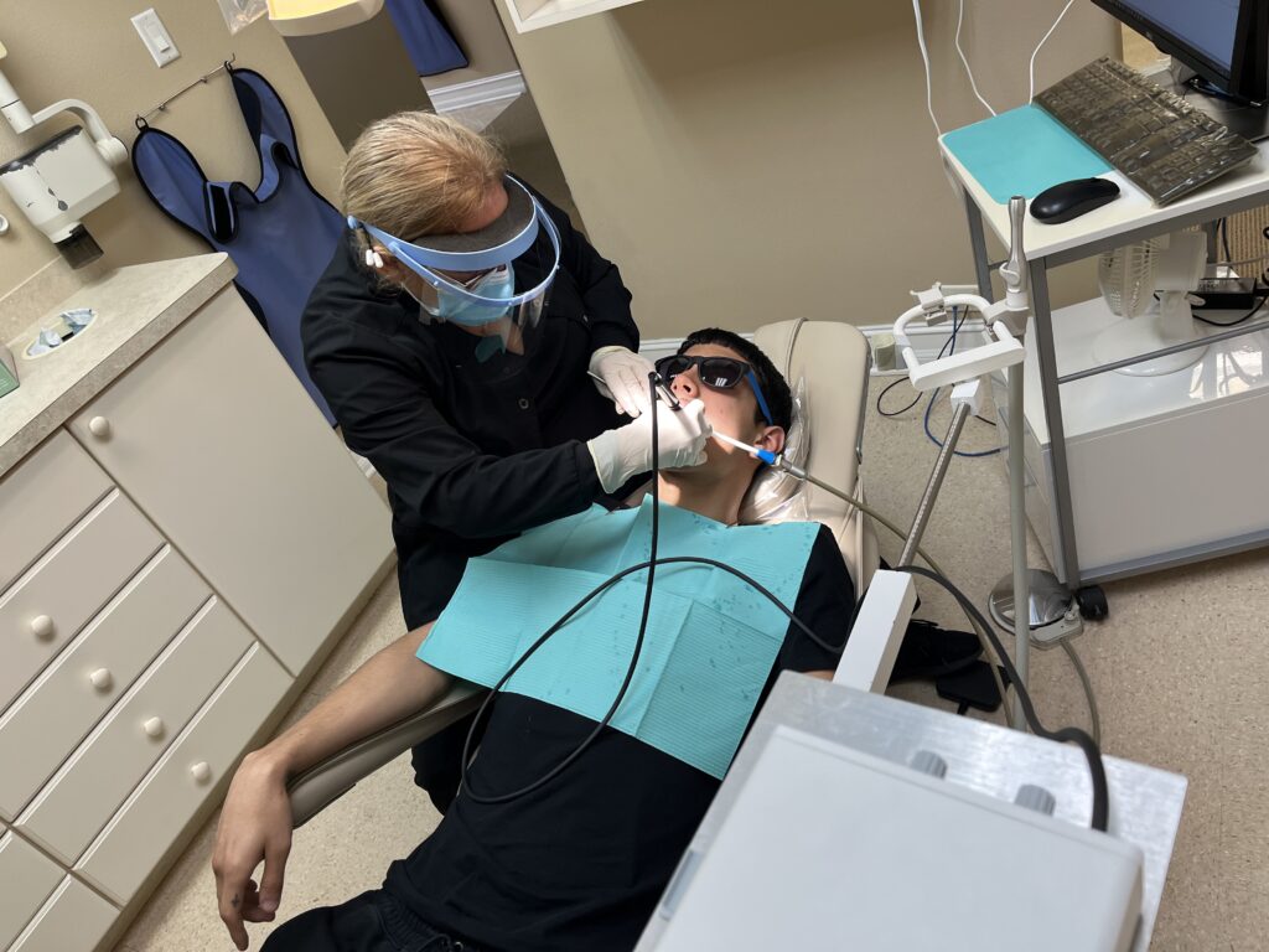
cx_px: 634
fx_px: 953
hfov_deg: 67.3
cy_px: 476
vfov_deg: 53.1
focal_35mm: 26
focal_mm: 5.1
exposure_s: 1/120
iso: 100
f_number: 1.6
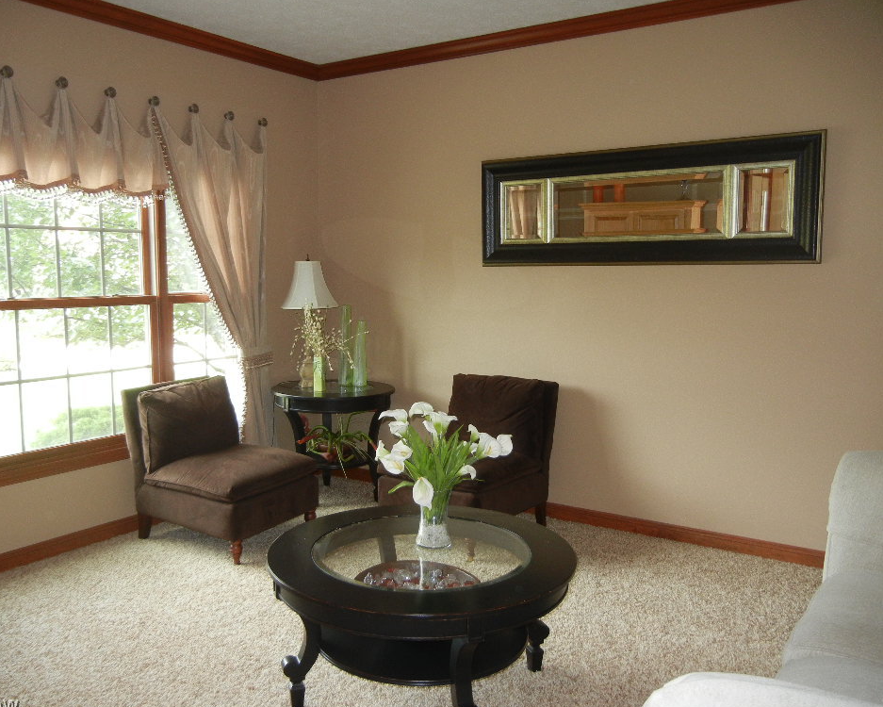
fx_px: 836
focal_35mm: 32
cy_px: 357
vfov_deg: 45.8
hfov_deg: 55.6
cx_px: 403
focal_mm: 5.4
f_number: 3.5
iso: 234
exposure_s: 1/30
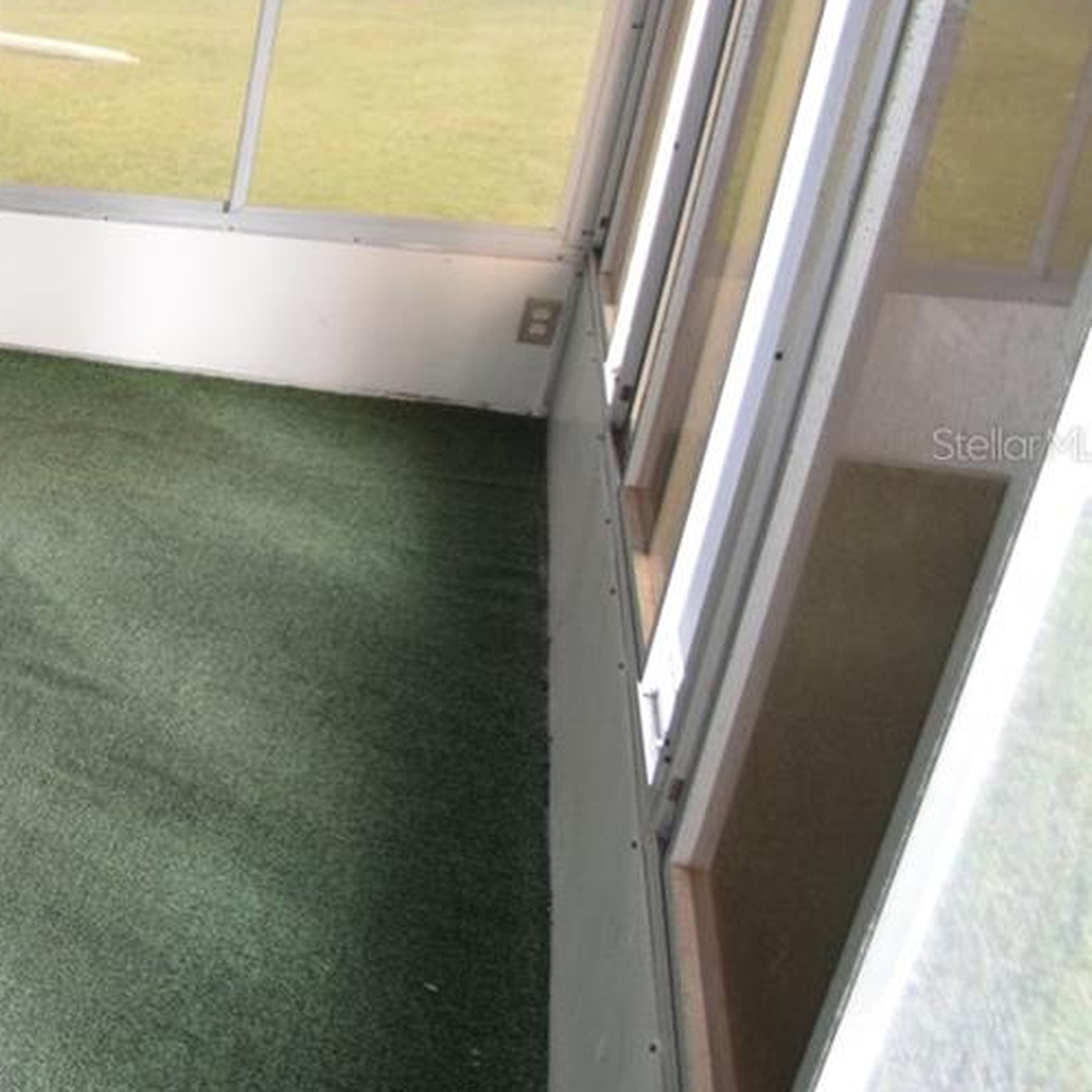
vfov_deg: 40.8
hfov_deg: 26.3
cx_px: -631
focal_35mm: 41
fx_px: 1463
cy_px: 444
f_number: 4.5
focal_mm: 10
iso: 800
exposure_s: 1/80
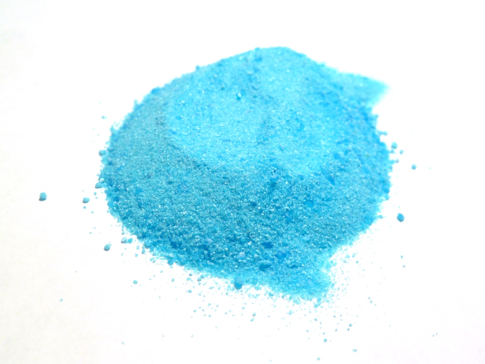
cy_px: 182
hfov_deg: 46.8
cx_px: 242
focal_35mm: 40
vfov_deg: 36.0
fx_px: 560
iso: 100
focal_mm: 6.5
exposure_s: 1/30
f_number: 3.6
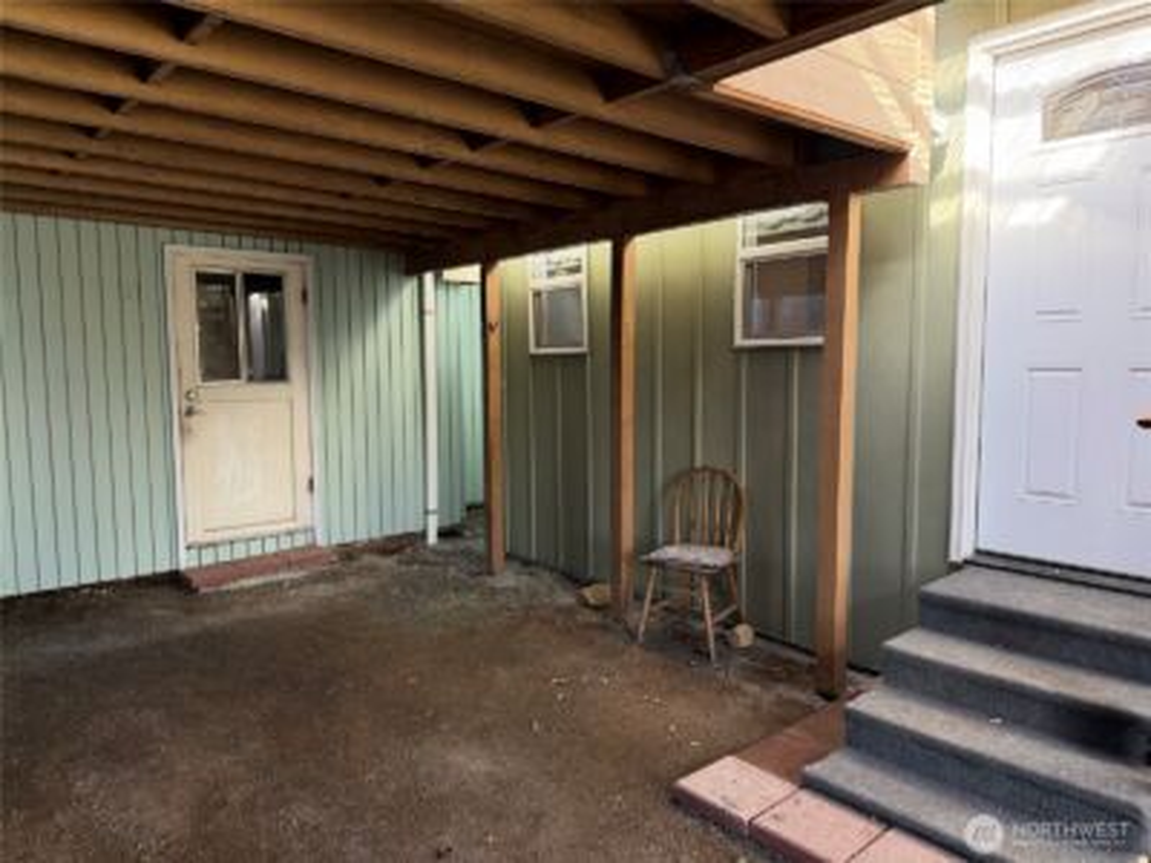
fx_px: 798
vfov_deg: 56.8
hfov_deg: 71.6
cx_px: 576
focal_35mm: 24
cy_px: 432
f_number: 1.78
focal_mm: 6.76
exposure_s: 1/202
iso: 200
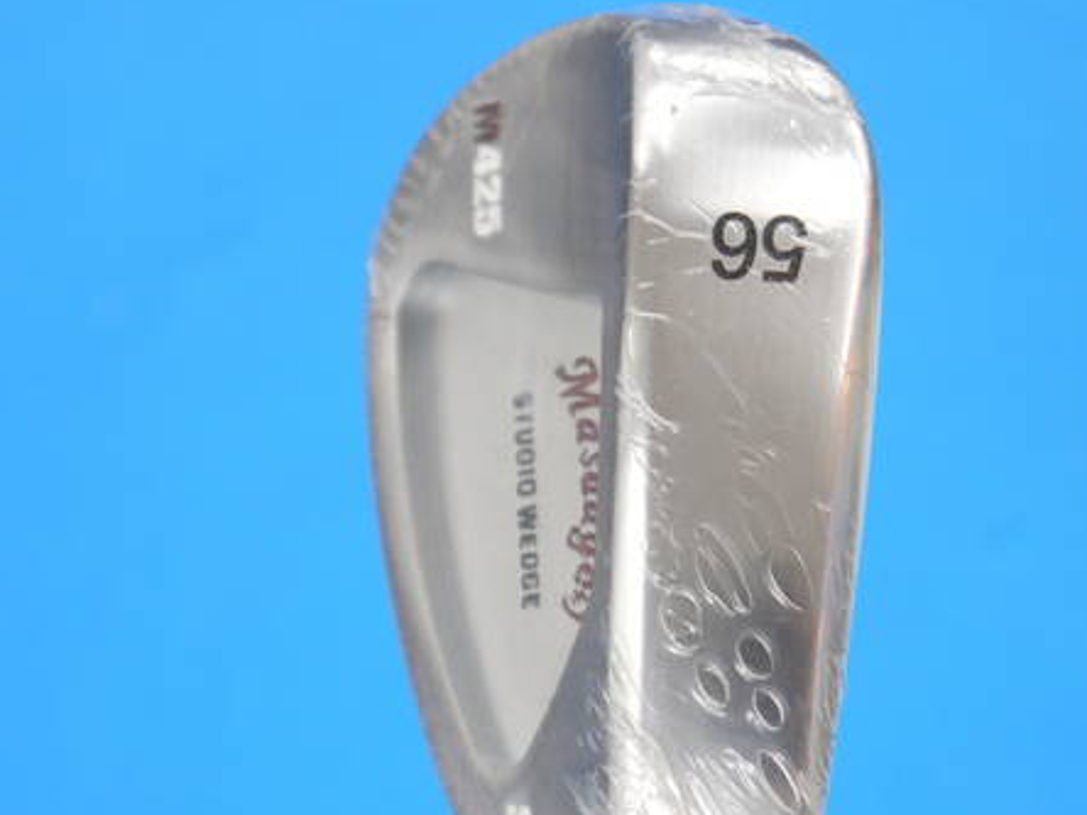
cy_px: 551
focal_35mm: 121
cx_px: 654
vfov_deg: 12.2
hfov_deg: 16.3
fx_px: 3800
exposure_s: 1/80
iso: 640
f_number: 5.6
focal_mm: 42
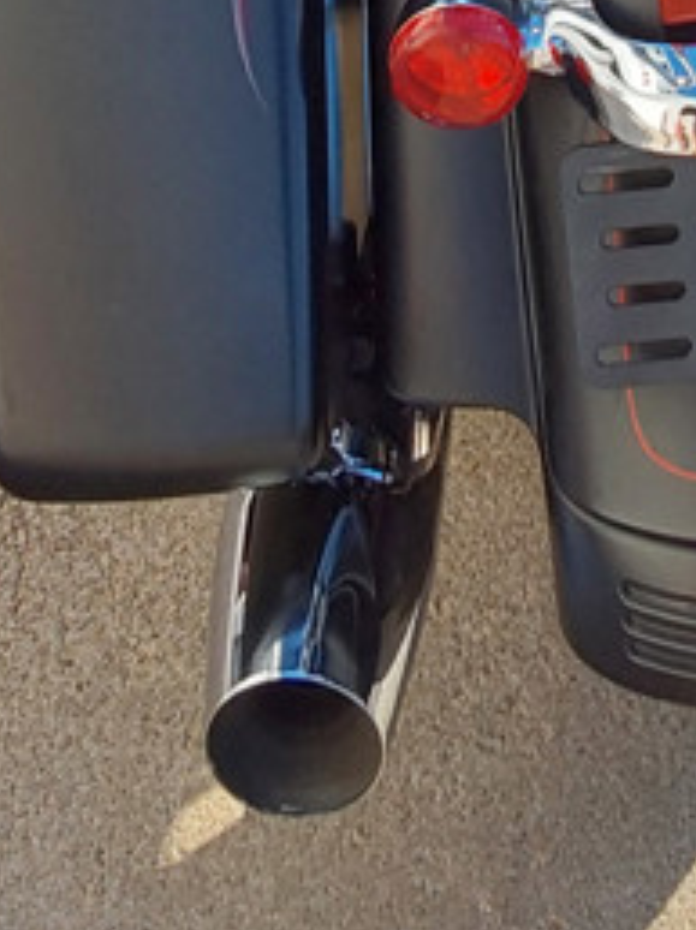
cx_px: 728
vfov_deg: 15.1
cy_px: -658
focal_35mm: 116
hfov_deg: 12.6
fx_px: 3115
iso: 50
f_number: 1.9
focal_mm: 2.91
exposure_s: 1/513
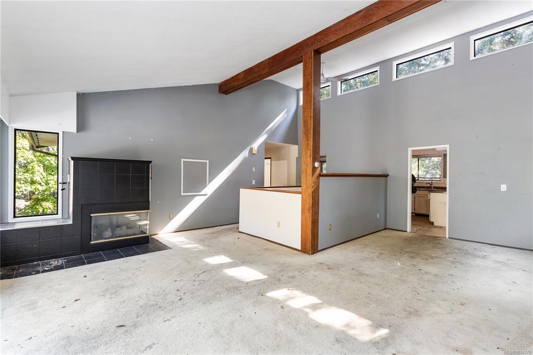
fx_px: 237
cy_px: 178
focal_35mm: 16
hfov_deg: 96.8
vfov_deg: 73.7
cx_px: 266
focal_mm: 16
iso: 400
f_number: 2.8
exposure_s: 1/45
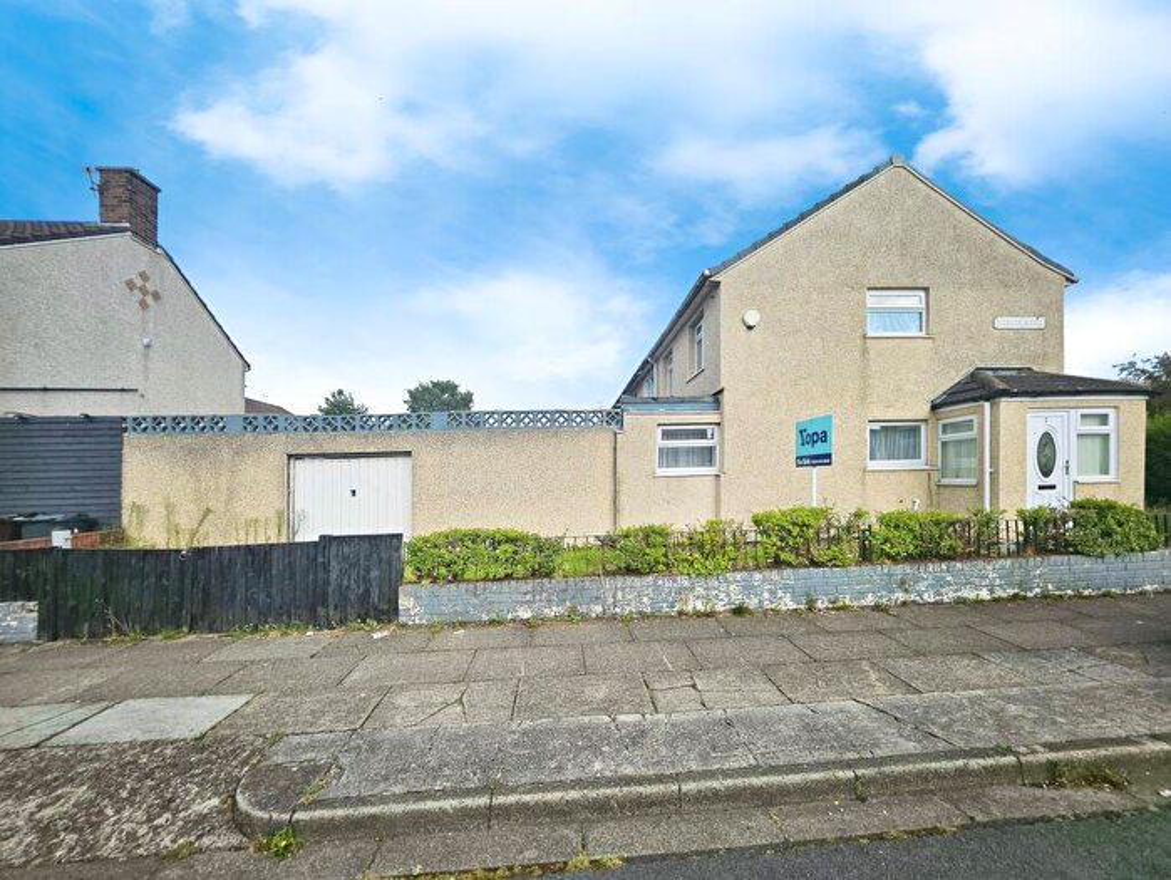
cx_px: 586
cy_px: 440
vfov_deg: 90.0
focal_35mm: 13
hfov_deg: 106.2
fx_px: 440
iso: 32
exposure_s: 1/1105
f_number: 2.2
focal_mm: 1.7
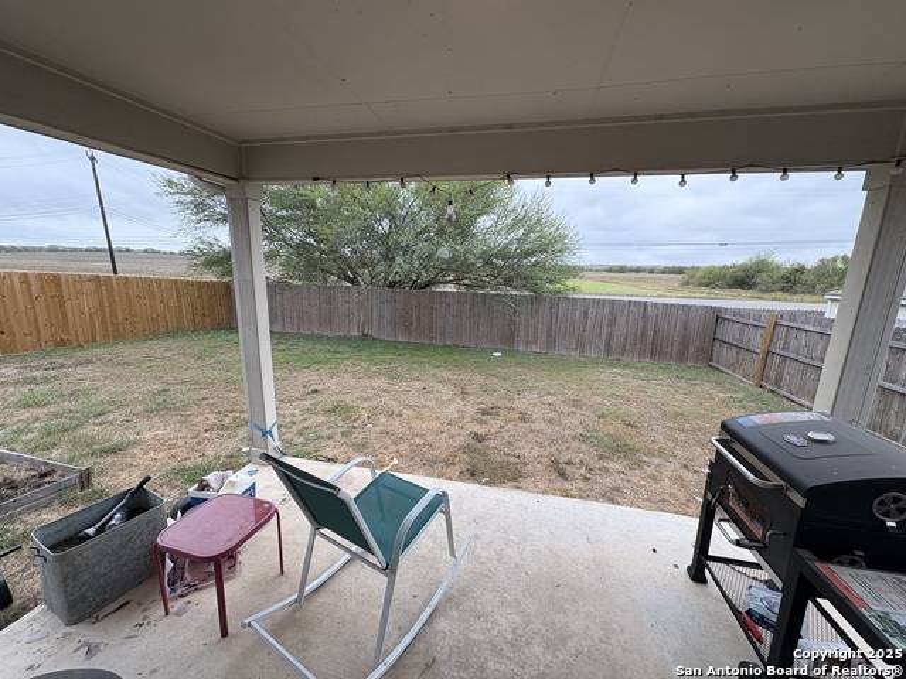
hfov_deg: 102.1
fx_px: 366
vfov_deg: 85.7
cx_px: 453
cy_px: 340
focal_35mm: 14
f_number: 2.2
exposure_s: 1/195
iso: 64
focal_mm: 2.22
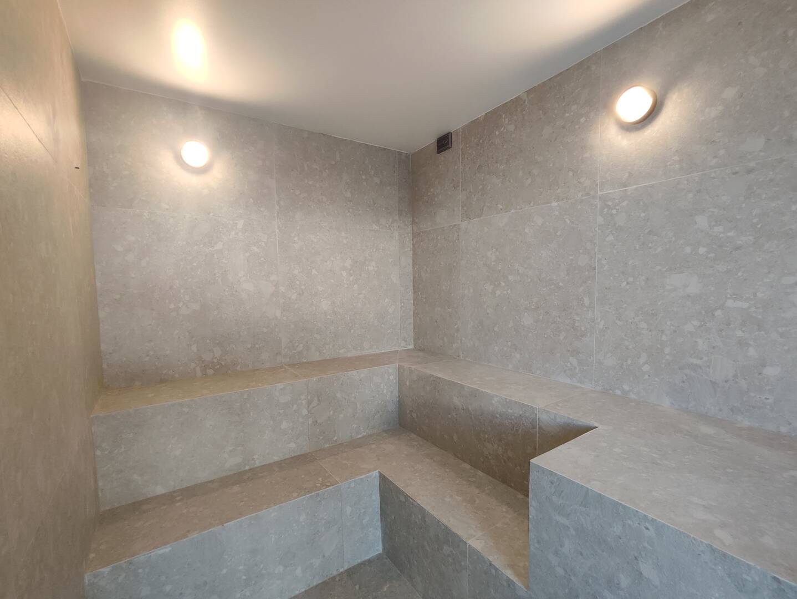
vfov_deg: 78.2
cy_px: 300
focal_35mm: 16
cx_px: 398
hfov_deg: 94.5
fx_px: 369
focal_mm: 1.65
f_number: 2.2
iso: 180
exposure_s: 1/60
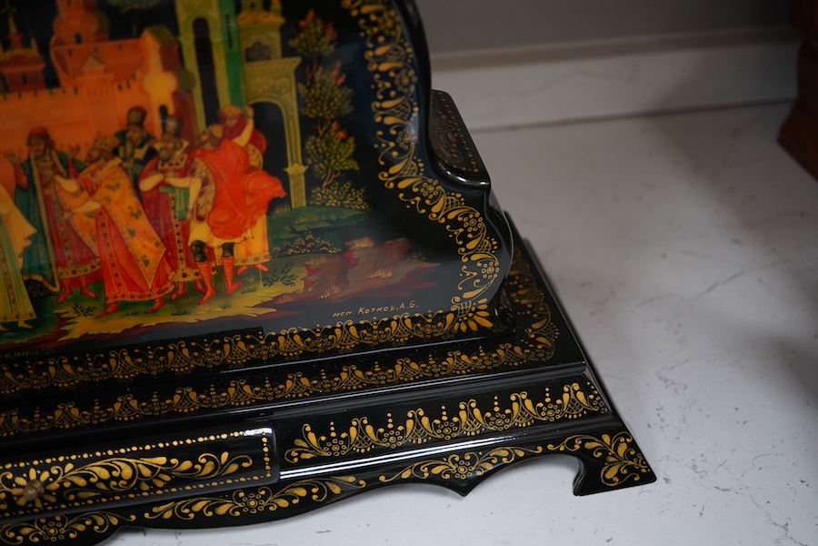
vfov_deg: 29.9
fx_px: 1022
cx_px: 409
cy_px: 273
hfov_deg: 43.6
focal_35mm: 45
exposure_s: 1/125
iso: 1250
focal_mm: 30
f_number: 5.6
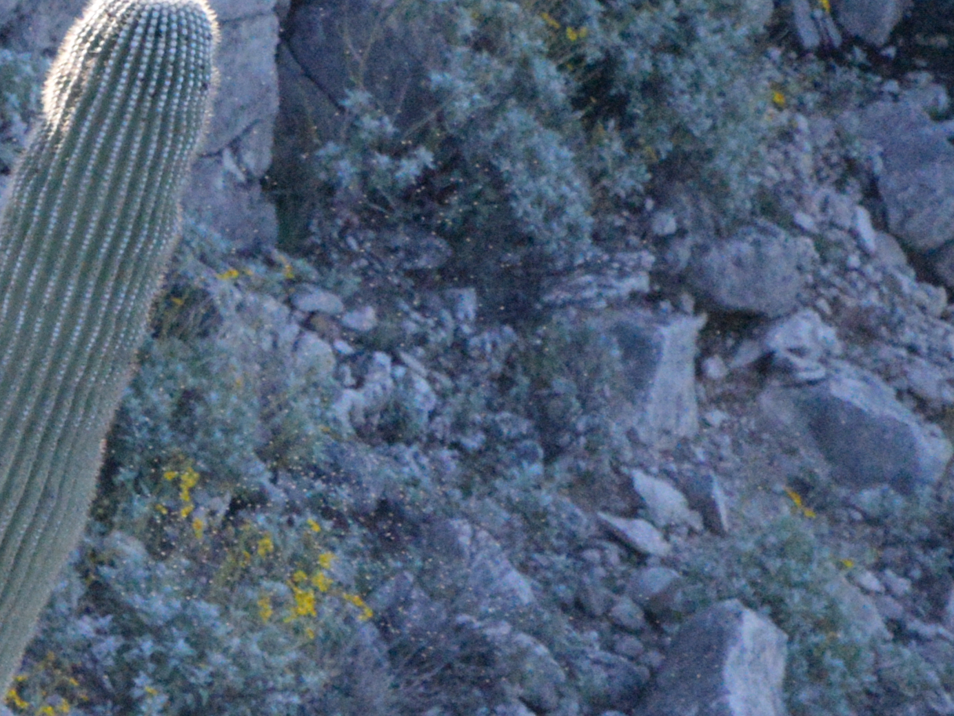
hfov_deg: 0.8
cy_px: 1097
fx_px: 69147
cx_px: -1062
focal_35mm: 2509
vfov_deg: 0.6
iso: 6400
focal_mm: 600
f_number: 6.3
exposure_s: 1/4000
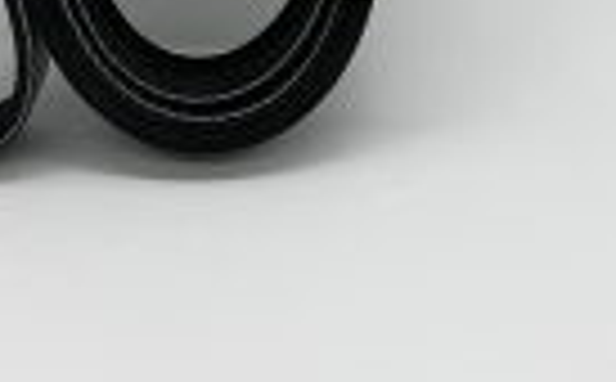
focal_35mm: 90
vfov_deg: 12.8
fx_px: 1508
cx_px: 274
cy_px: -360
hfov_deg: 23.1
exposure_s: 1/816
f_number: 1.8
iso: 16
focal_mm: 3
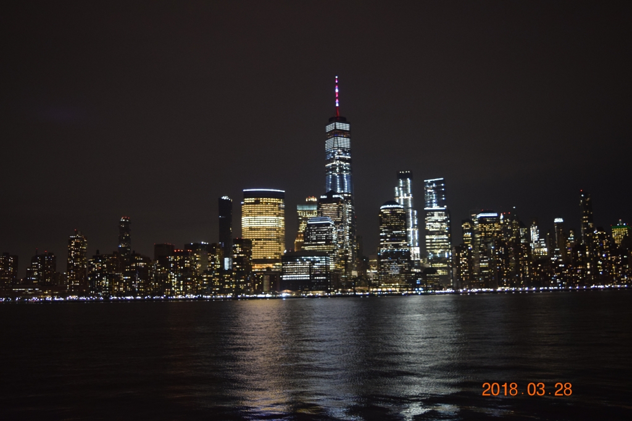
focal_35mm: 36
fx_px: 632
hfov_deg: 53.1
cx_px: 316
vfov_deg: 36.8
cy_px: 210
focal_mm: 24
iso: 1600
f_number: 4
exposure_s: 1/8
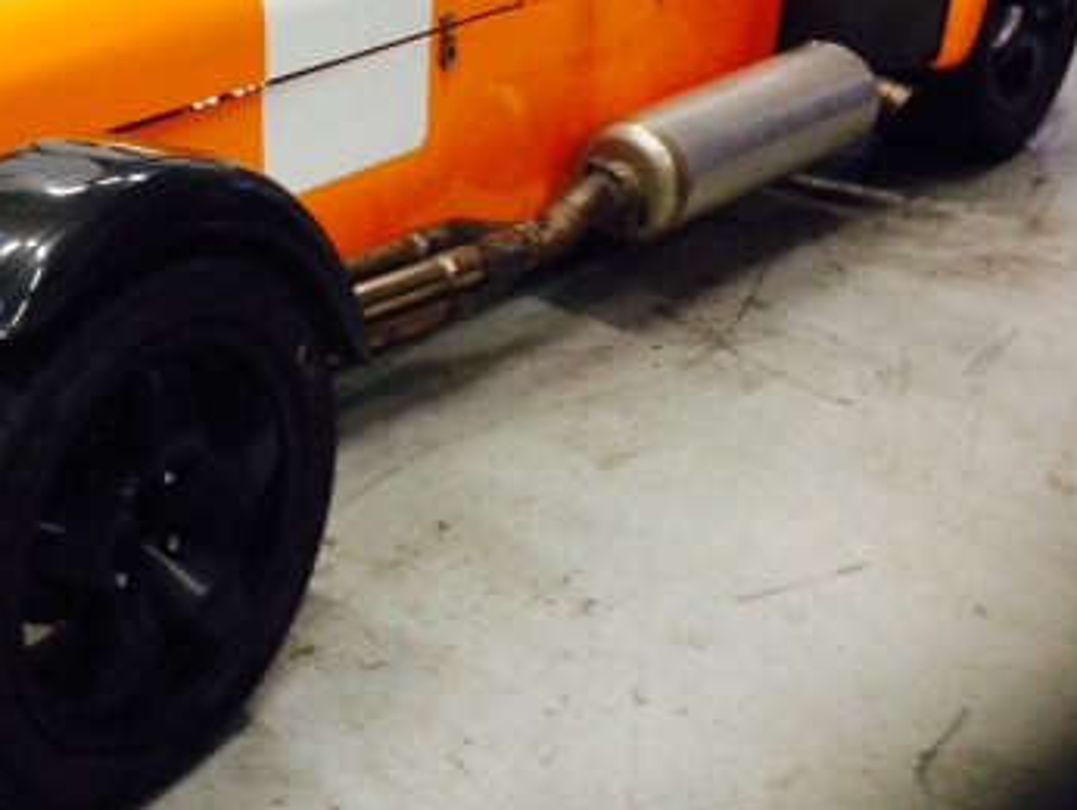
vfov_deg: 23.8
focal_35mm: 61
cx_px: 140
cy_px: 196
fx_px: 1899
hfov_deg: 30.5
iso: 250
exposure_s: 1/20
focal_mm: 4.12
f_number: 2.4
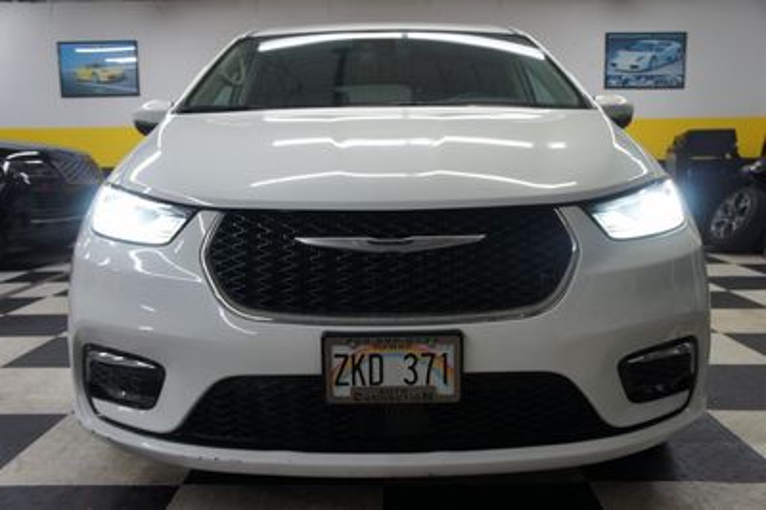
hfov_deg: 57.3
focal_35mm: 33
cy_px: 255
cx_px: 383
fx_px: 702
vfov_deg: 39.9
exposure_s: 1/40
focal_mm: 22
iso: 200
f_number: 4
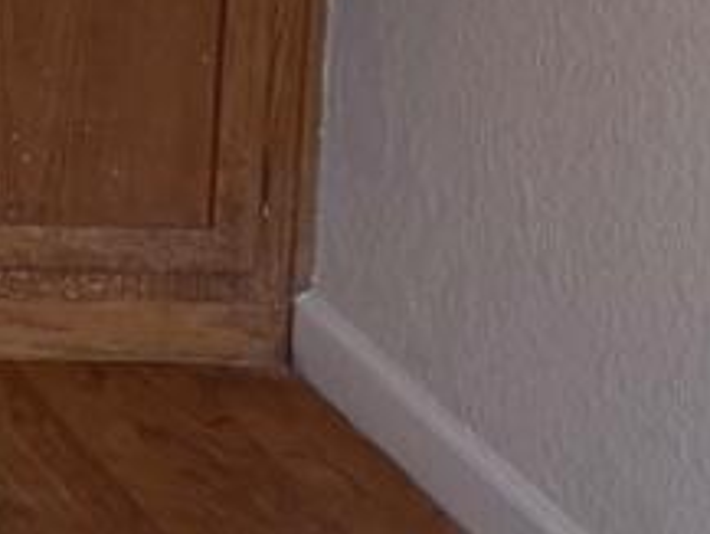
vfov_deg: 7.8
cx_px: -1433
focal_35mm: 166
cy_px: -1079
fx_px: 3407
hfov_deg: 9.4
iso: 160
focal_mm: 6.76
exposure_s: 1/120
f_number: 1.78
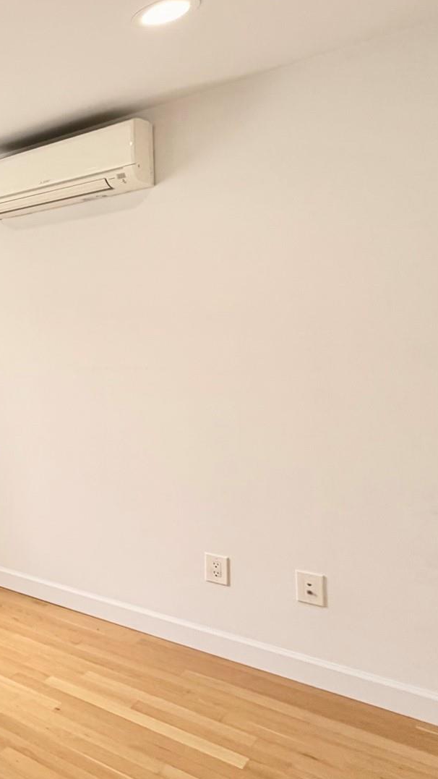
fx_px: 599
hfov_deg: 25.4
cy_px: 352
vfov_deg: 65.9
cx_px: -274
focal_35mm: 29
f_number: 2.2
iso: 125
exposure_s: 1/121
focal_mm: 2.22
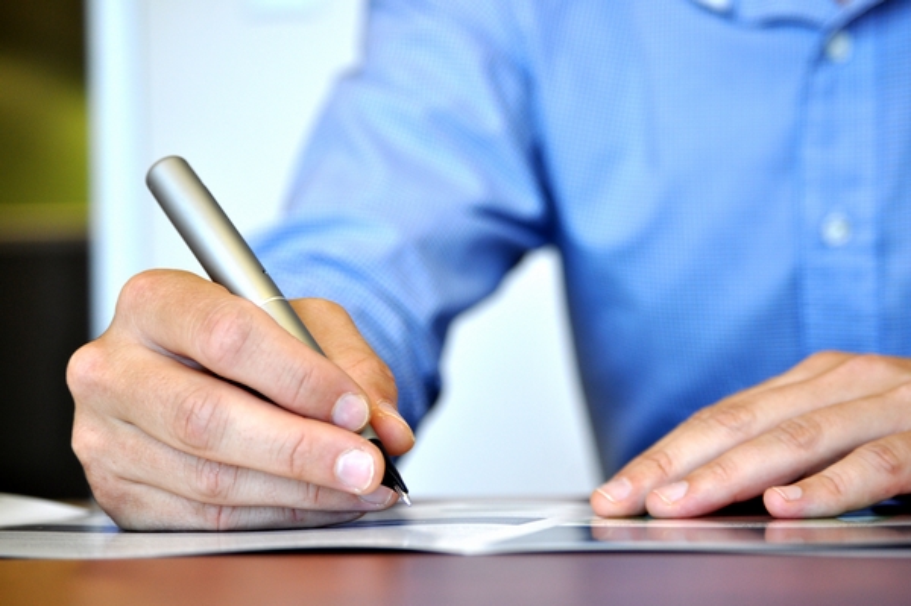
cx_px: 456
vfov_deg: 16.5
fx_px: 2086
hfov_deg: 24.6
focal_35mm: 82
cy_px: 303
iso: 400
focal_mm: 55
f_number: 4
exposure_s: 1/60
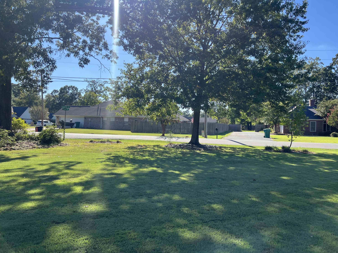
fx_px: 264
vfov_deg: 51.4
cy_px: 124
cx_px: 173
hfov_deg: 65.3
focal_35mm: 27
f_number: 1.5
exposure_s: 1/2045
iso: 50
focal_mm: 5.7
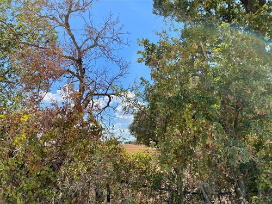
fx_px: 204
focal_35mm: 26
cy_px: 102
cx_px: 136
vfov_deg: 53.1
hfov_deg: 67.3
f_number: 1.8
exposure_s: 1/2066
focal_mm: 4.25
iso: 32
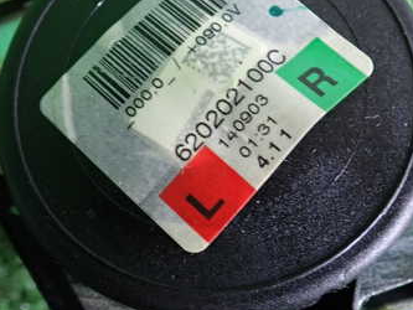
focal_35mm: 54
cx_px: 213
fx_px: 645
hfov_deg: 35.5
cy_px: 108
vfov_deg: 26.9
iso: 250
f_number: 2.3
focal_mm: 5.4
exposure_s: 1/30
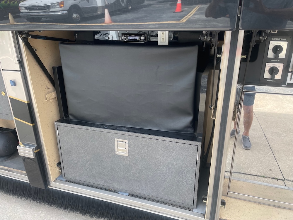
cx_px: 146
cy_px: 110
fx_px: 220
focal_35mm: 26
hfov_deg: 67.3
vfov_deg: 53.1
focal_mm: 4.2
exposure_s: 1/397
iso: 32
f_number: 1.6
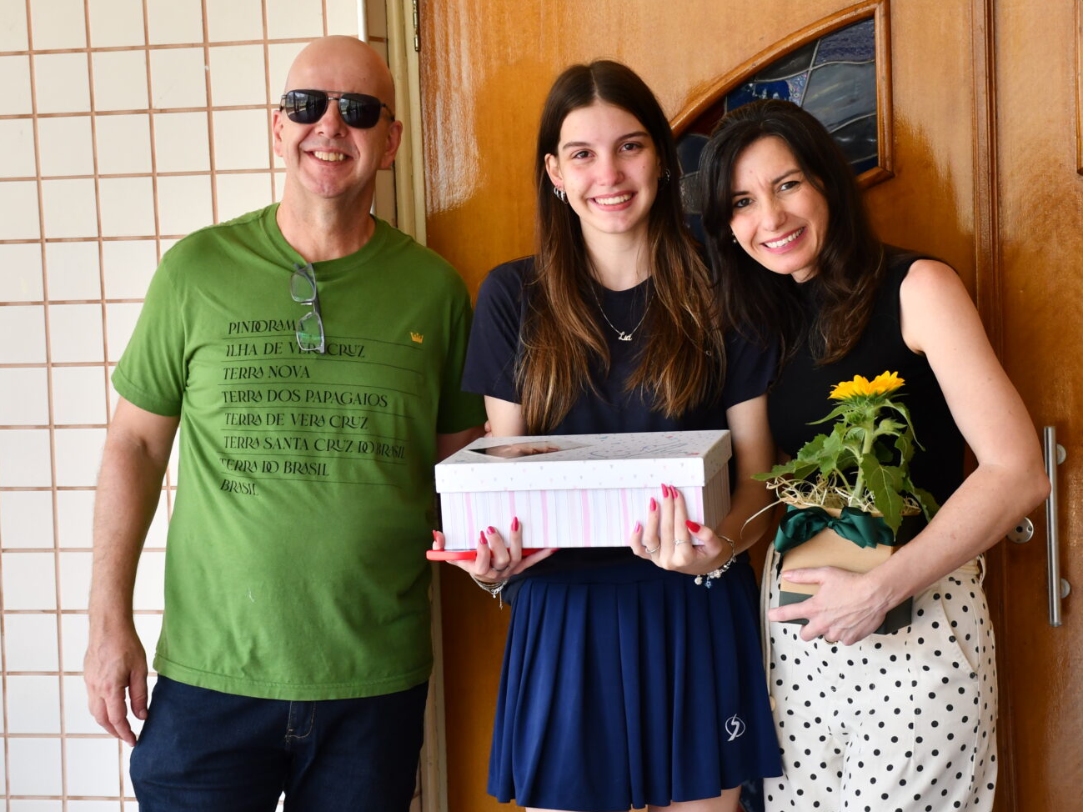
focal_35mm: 81
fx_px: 2534
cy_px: 333
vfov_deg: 18.2
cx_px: 624
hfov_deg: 24.1
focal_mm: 38
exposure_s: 1/250
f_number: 4.2
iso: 500
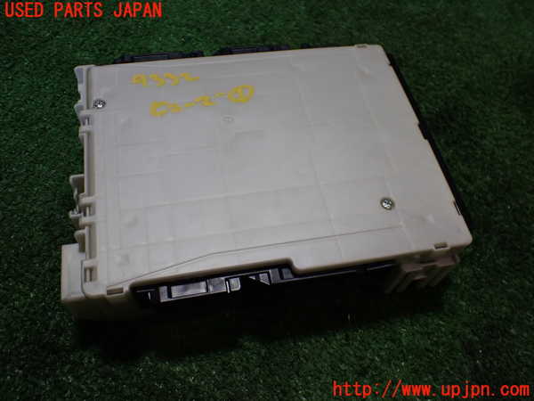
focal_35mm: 30
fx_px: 463
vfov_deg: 46.8
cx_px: 267
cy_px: 200
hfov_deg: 60.0
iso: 200
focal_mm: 5.4
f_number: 2.3
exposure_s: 1/125
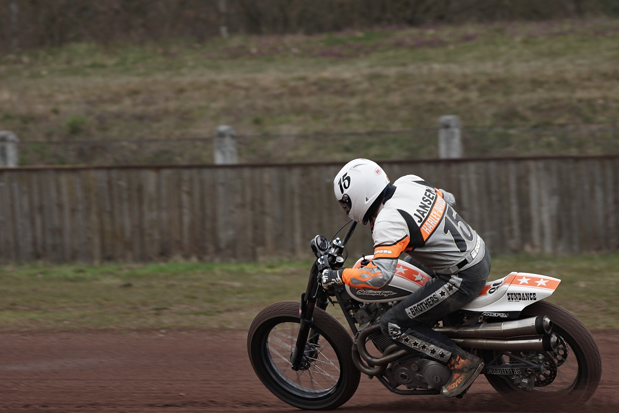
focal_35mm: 315
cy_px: 206
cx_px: 310
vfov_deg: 4.4
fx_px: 5416
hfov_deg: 6.5
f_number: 5
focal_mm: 210
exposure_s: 1/640
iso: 400
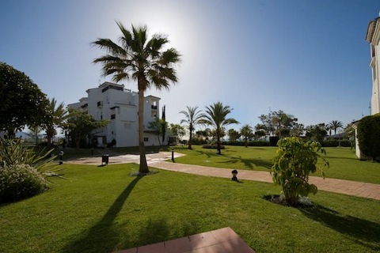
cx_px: 190
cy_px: 126
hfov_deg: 104.3
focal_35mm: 14
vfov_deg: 81.2
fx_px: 148
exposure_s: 1/3200
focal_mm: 14
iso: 200
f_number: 5.6
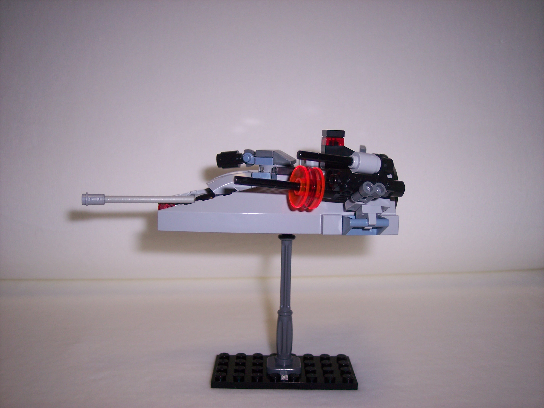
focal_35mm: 39
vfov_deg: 36.8
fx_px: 613
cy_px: 204
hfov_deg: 47.9
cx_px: 272
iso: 100
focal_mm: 8
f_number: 2.8
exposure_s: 1/60
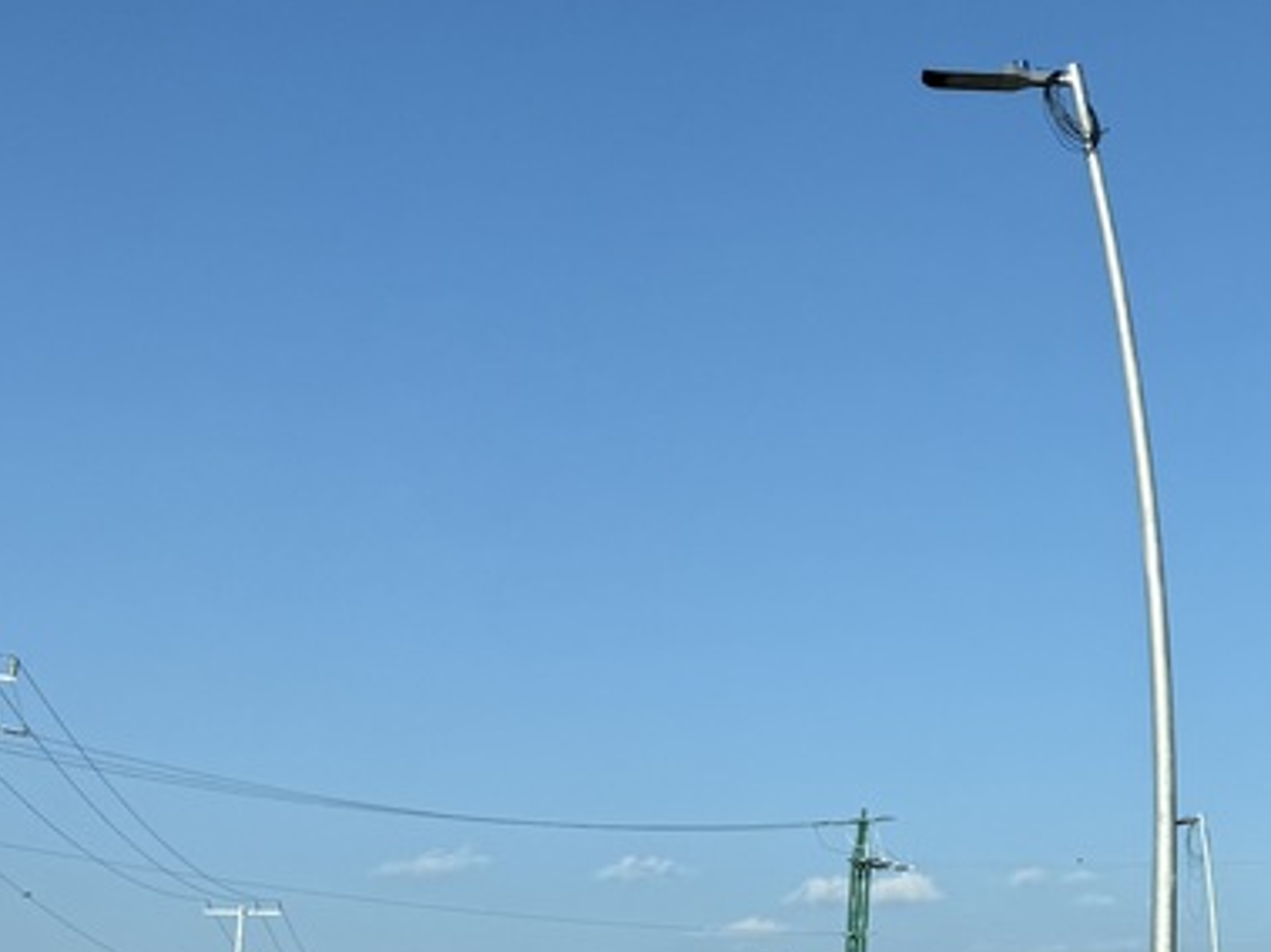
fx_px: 2790
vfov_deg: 19.4
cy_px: 523
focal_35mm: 76
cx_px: 1580
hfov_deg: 23.2
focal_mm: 6.76
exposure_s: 1/4673
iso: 80
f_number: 1.78
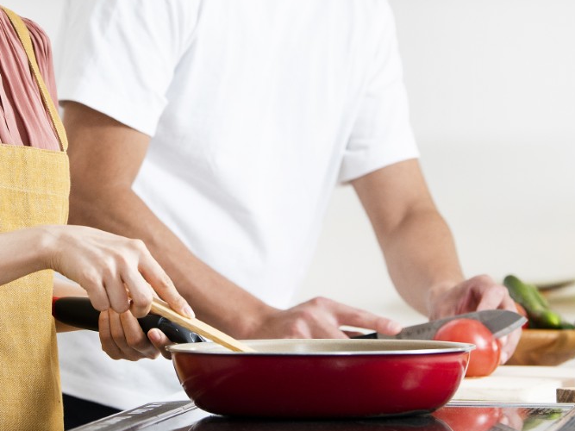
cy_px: -1
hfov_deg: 7.6
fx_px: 4351
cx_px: 203
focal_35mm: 262
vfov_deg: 5.7
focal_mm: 112
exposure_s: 1/250
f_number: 4
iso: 800
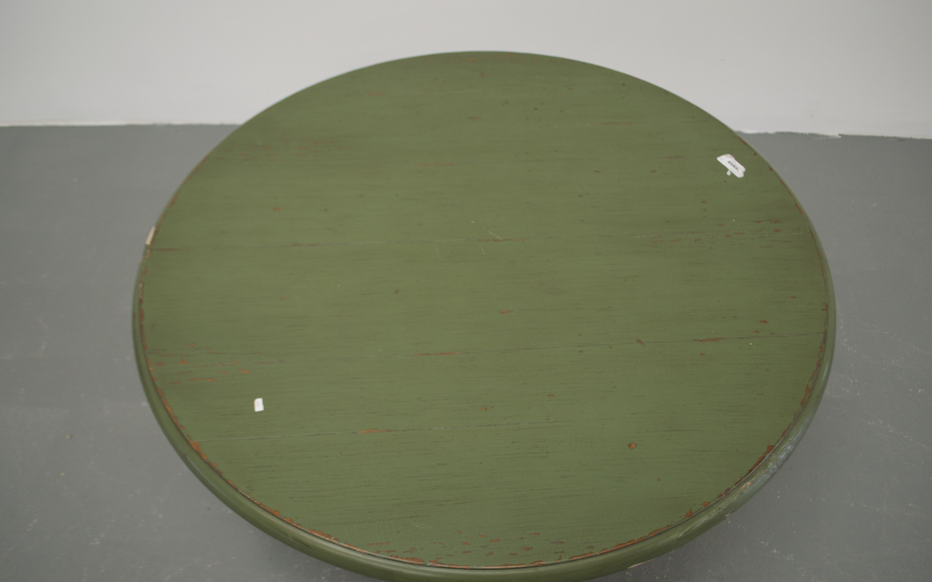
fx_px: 711
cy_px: 315
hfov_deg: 66.5
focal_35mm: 28
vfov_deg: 44.5
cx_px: 461
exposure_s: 1/40
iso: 400
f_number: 3.5
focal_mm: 18
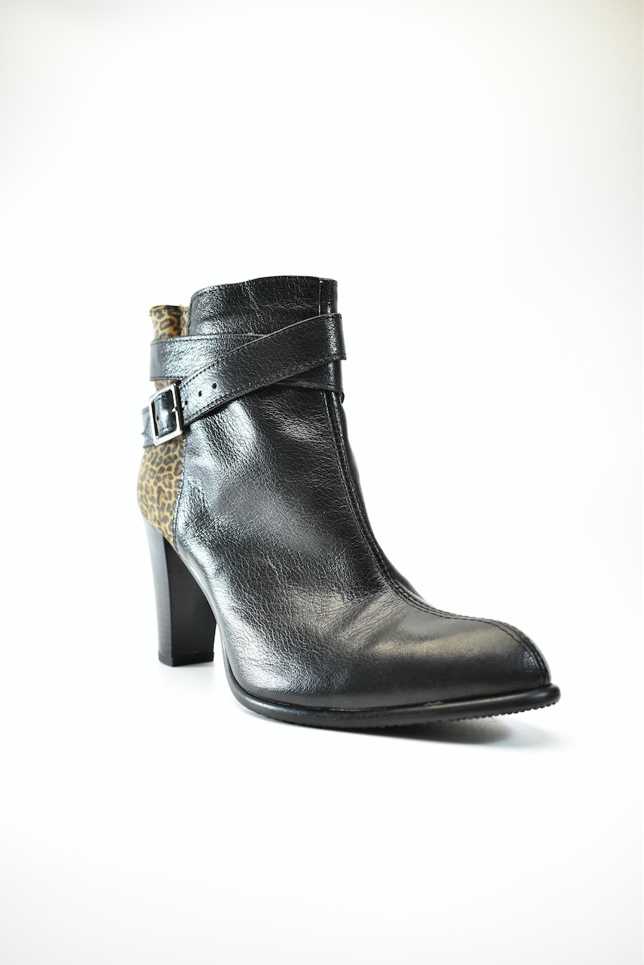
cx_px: 322
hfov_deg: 41.7
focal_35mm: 32
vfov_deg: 59.5
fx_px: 845
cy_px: 482
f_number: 5.6
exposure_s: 1/500
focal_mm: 21
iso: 1600
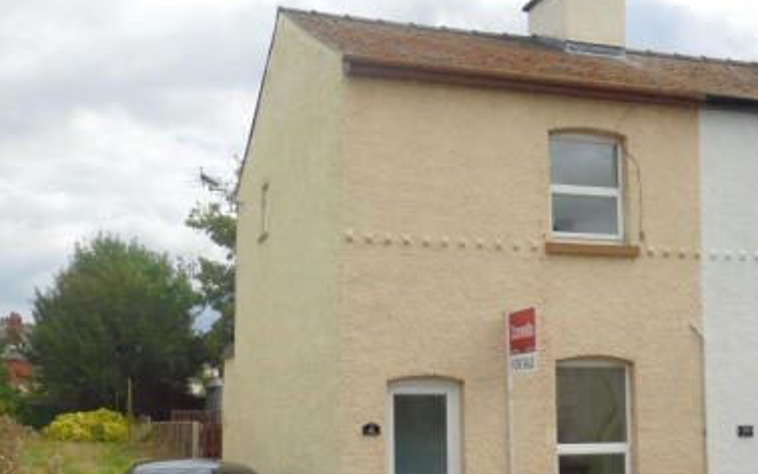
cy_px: 284
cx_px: 392
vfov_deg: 26.3
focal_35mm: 49
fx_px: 1012
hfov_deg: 41.1
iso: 100
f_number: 3.6
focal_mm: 5.4
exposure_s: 1/800
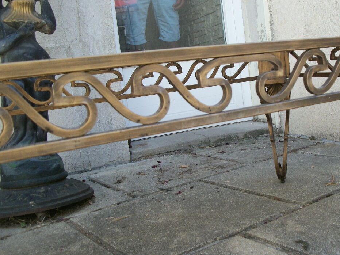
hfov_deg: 42.5
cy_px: 116
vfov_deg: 32.8
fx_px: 432
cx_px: 222
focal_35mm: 44
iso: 80
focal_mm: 5.7
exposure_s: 1/250
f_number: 2.9
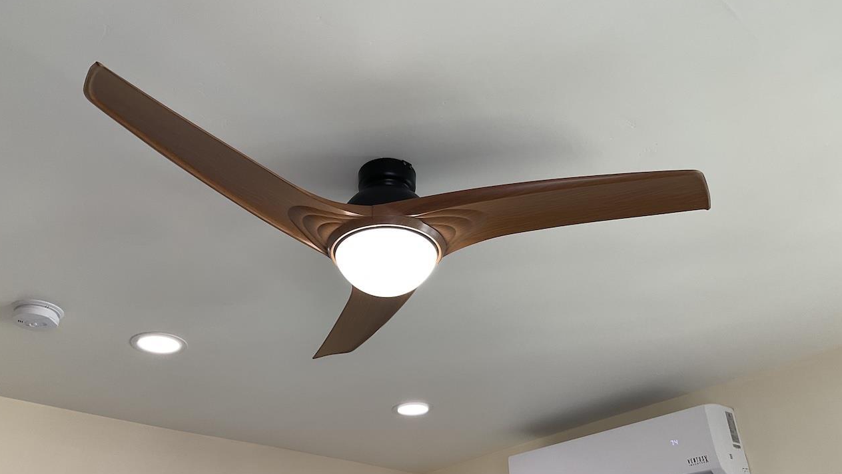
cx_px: 418
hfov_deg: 61.0
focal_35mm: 32
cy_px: 248
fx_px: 714
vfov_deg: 36.7
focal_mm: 3
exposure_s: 1/120
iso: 40
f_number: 1.8
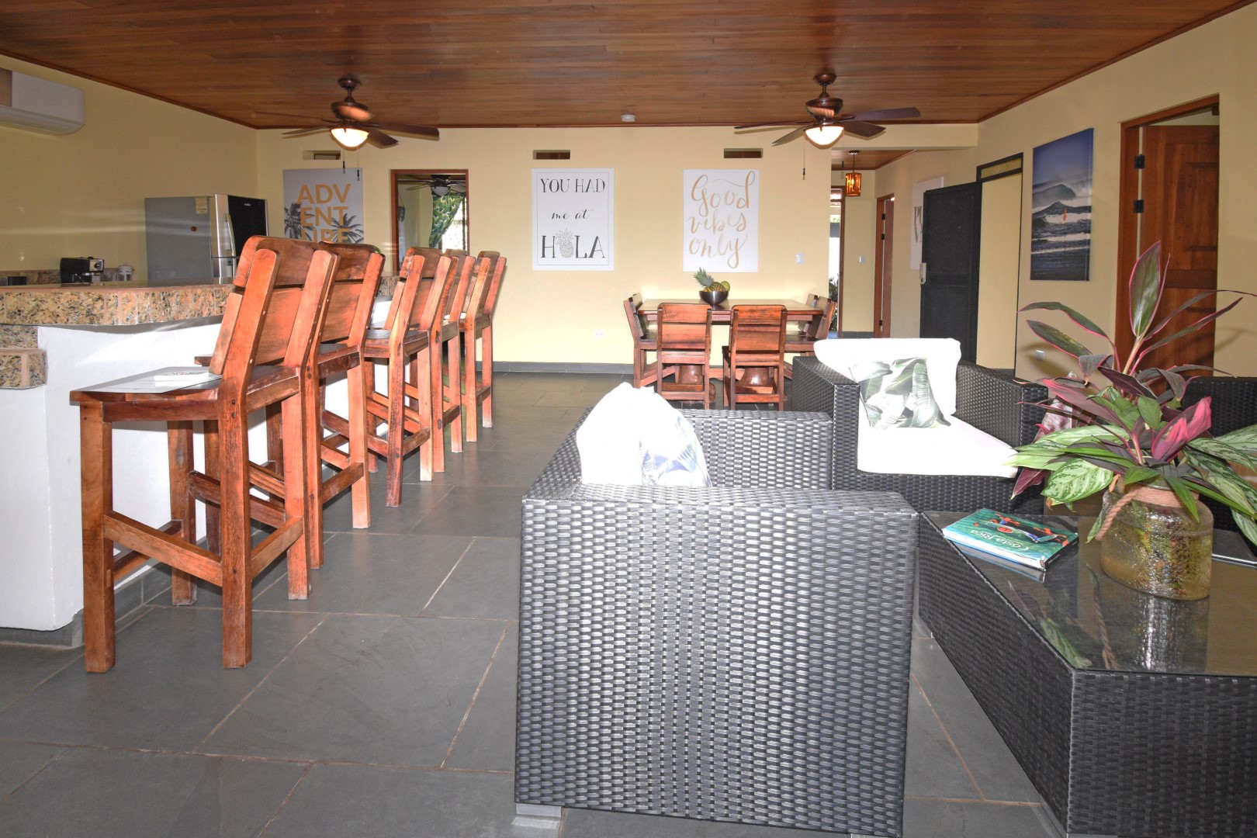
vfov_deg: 77.3
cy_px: 419
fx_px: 524
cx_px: 628
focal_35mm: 15
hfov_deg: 100.4
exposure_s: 1/60
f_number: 7.1
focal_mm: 10
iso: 1800
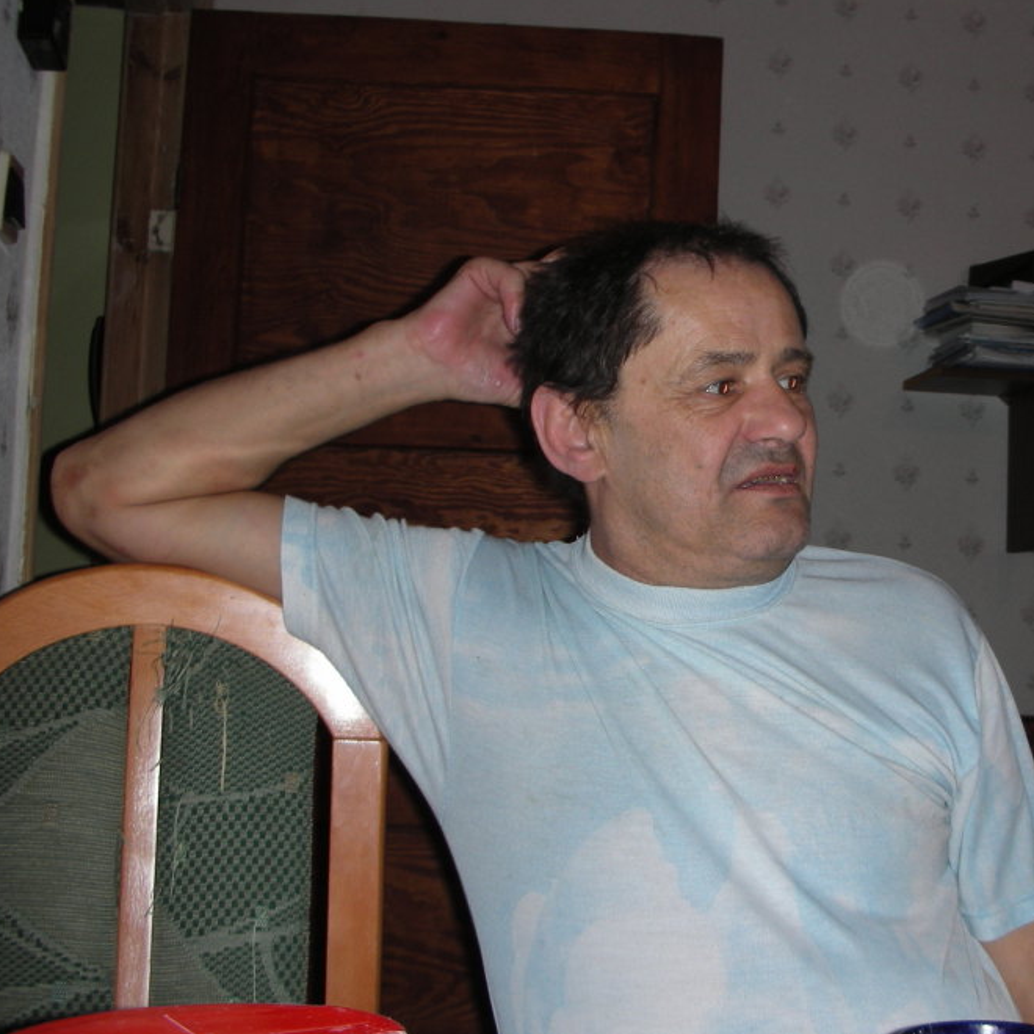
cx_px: 744
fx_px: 1622
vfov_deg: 35.4
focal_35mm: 48
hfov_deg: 34.8
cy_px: 506
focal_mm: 5.8
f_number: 3
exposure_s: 1/60.1
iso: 50
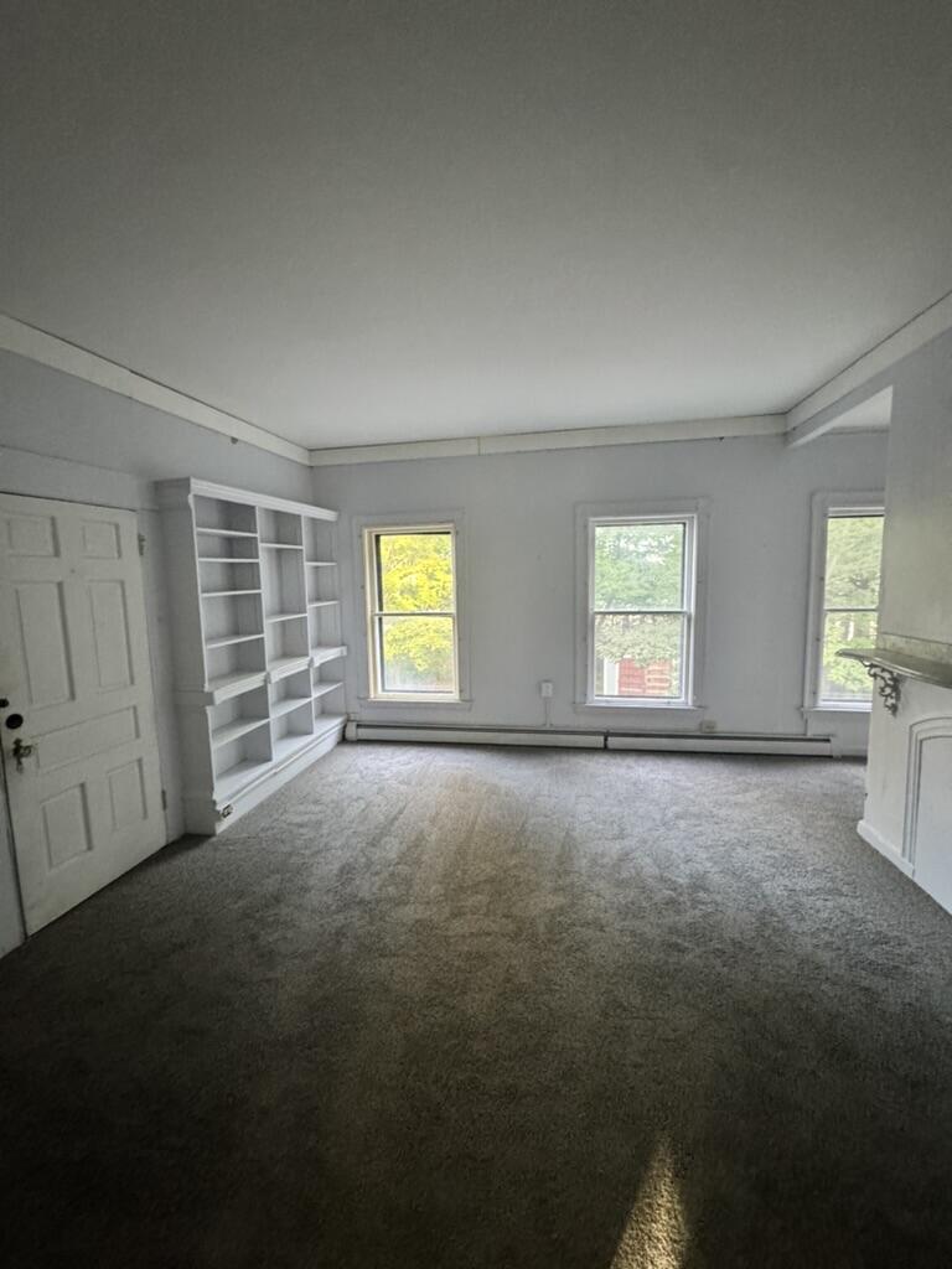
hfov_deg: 85.7
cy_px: 634
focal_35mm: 14
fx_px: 513
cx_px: 476
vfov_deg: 102.1
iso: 640
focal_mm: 2.22
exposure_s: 1/60
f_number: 2.2
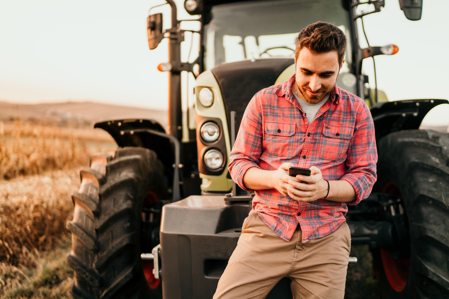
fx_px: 437
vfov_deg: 37.9
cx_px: 224
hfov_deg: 54.4
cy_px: 150
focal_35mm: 35
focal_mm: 35
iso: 500
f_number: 1.4
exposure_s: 1/1250
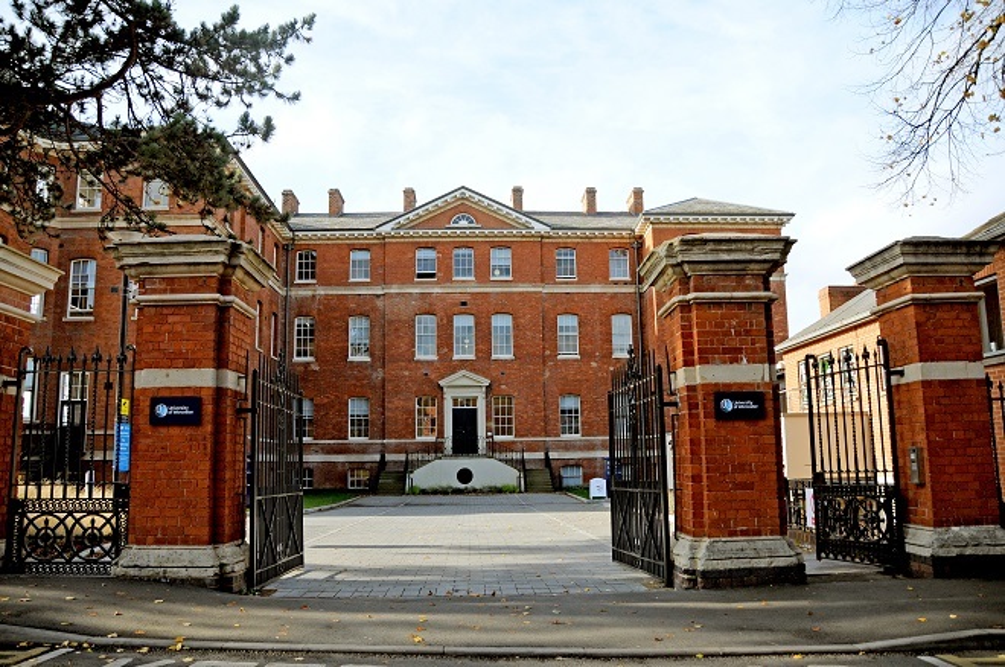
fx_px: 753
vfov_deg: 47.8
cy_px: 334
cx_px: 502
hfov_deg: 67.5
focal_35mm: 27
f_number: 3.5
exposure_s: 1/1600
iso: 400
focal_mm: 18
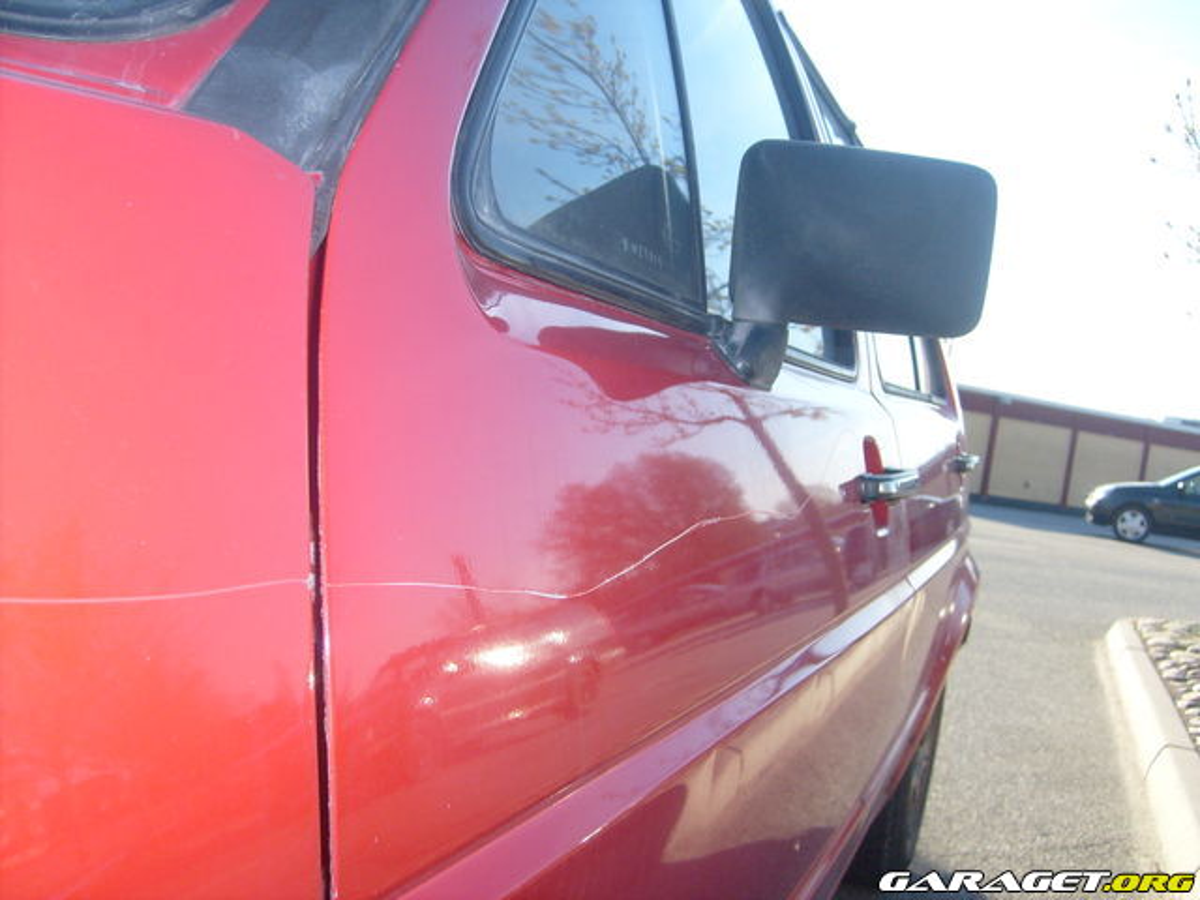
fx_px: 1213
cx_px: 600
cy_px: 450
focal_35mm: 35
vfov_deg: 40.7
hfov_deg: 52.6
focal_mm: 5.8
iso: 100
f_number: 2.8
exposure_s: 1/500
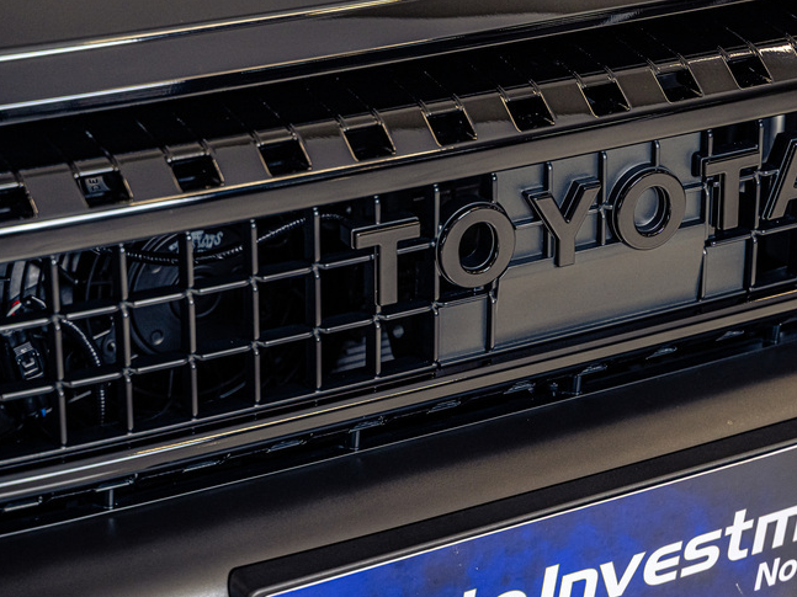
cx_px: 585
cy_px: 226
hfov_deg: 17.2
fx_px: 2624
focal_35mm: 114
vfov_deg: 13.0
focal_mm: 75
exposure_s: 1/125
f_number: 4
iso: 640
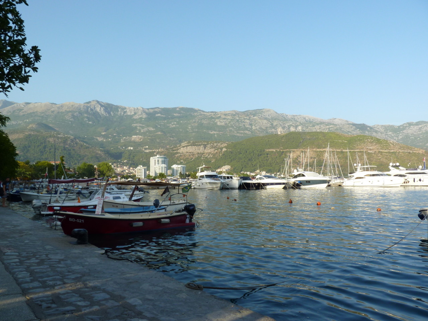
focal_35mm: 27
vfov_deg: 51.4
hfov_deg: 65.3
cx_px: 214
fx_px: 334
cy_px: 160
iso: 80
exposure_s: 1/250
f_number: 4.5
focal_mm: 4.8
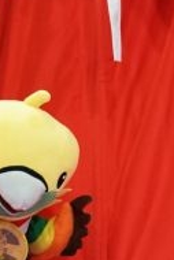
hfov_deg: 0.8
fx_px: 12786
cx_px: 186
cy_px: 123
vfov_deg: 1.2
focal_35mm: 1767
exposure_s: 1/500
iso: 2500
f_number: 4
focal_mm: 280
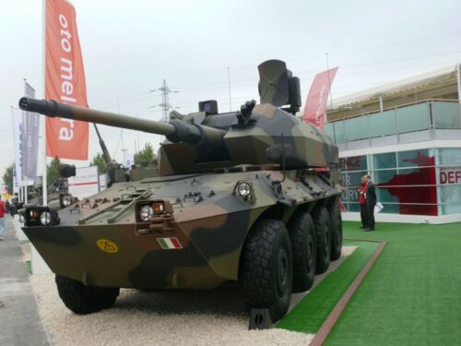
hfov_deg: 51.4
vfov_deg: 39.7
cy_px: 173
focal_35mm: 36
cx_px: 230
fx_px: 479
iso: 100
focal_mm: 7.7
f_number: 5
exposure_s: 1/200
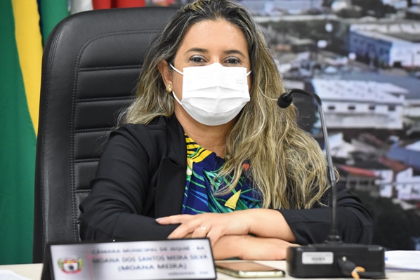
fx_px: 1610
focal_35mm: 138
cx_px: 220
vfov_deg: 9.9
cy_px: 136
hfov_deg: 14.9
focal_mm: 86
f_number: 4.5
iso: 4000
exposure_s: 1/60
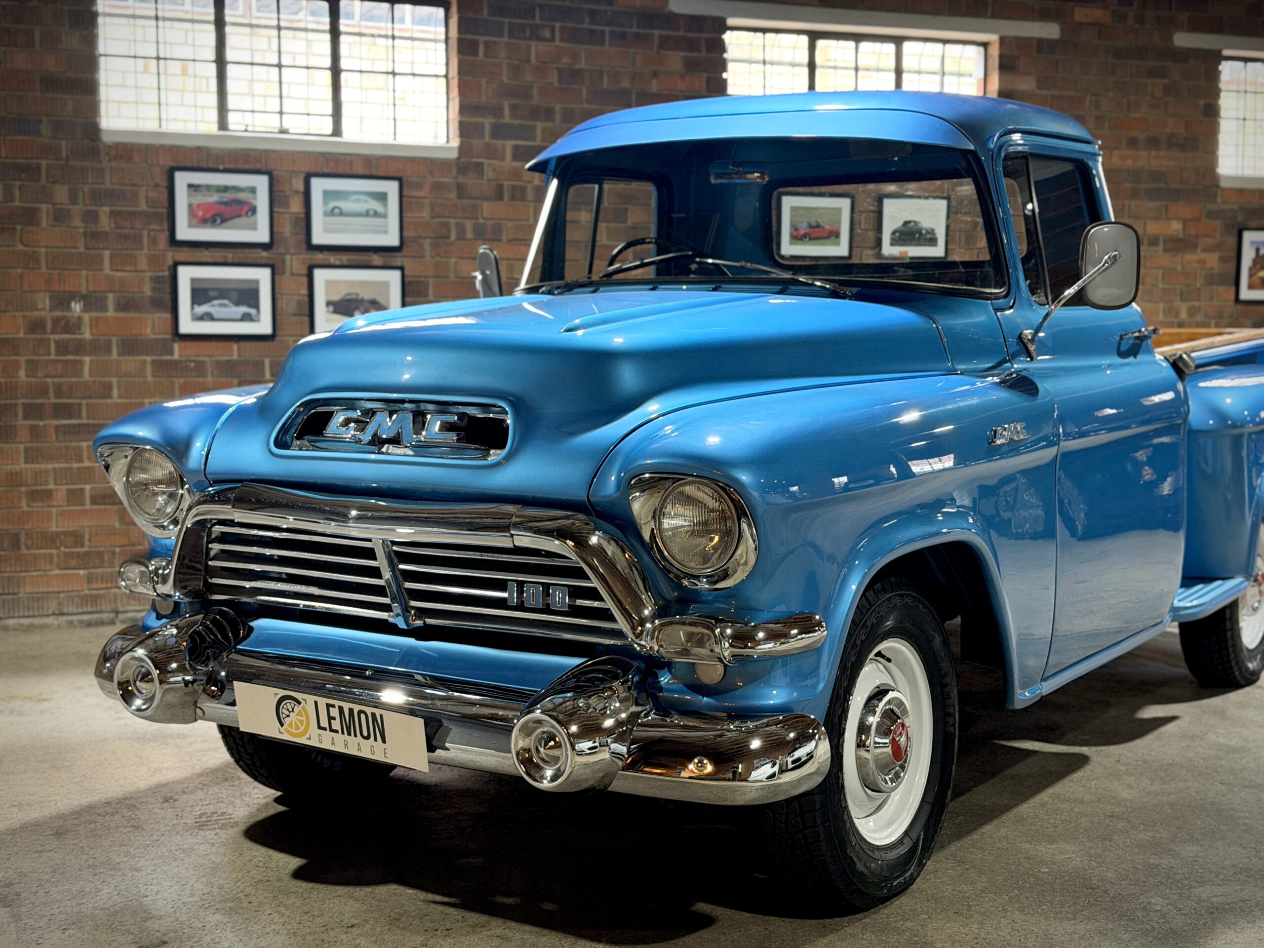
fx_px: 1753
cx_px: 632
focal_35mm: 48
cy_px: 474
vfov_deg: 30.3
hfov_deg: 39.7
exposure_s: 1/33
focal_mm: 6.76
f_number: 1.78
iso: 200
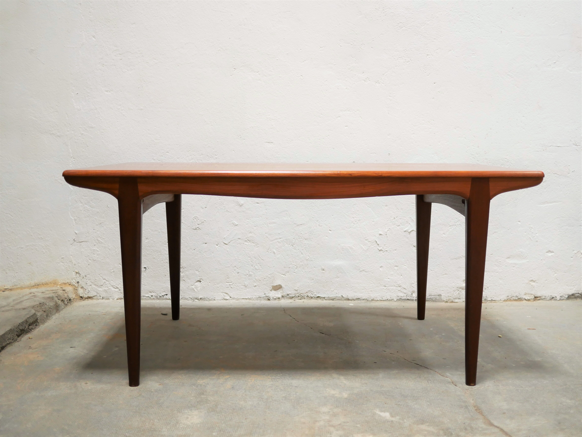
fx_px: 673
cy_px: 218
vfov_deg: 36.0
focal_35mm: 40
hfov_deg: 46.8
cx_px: 291
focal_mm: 20
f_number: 1.7
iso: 640
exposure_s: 1/60
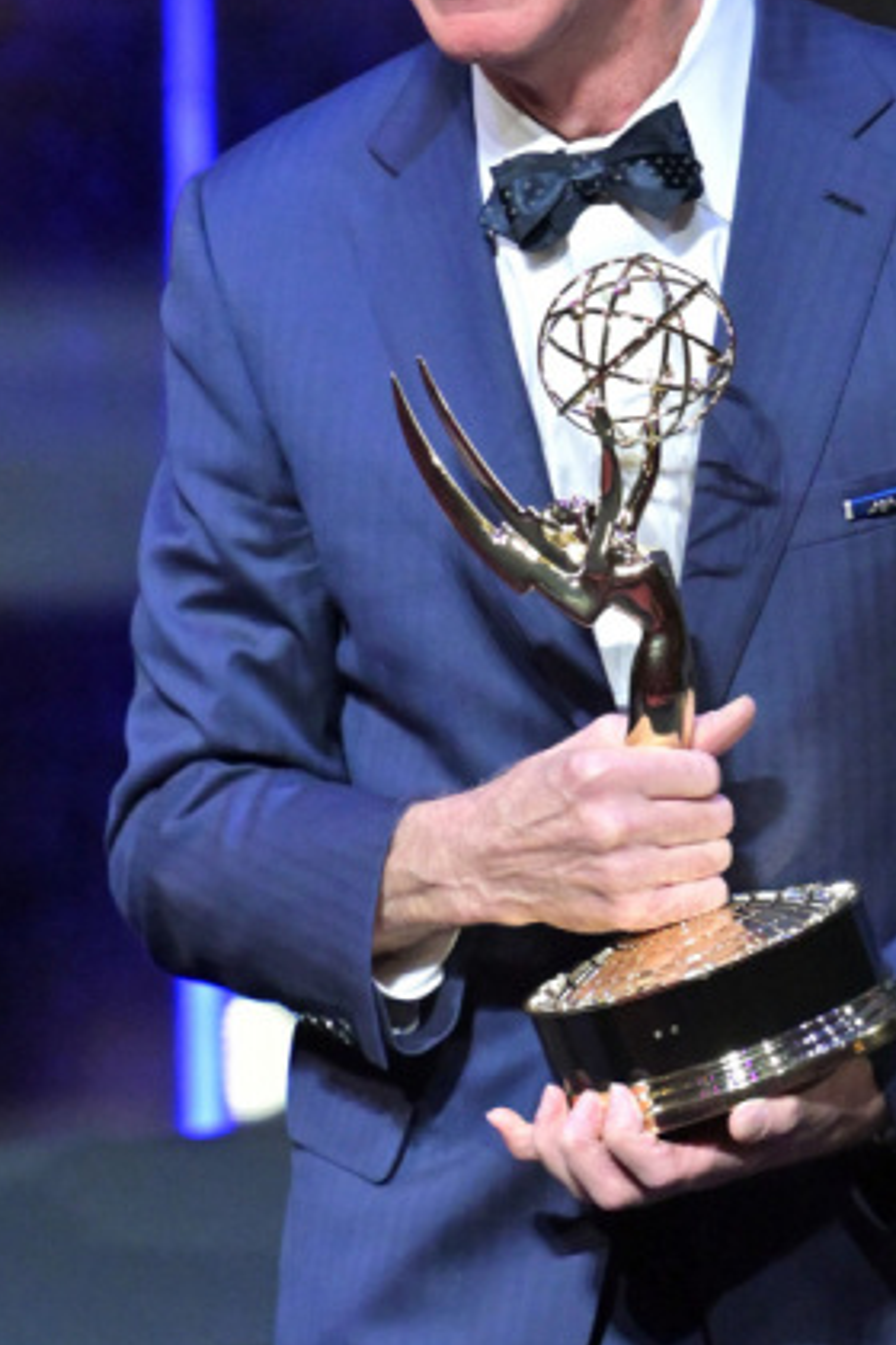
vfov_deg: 4.4
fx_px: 17583
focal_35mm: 471
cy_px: 589
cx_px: 622
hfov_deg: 2.9
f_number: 2.8
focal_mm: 165
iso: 4000
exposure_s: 1/400
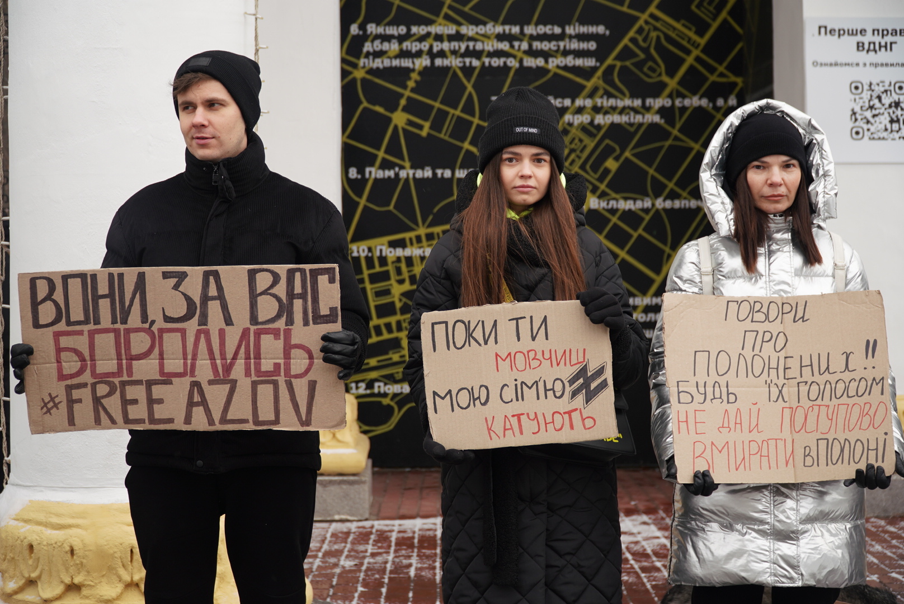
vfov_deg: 20.3
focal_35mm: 67
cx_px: 452
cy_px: 302
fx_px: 1684
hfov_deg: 30.1
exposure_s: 1/160
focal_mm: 45
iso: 200
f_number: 4
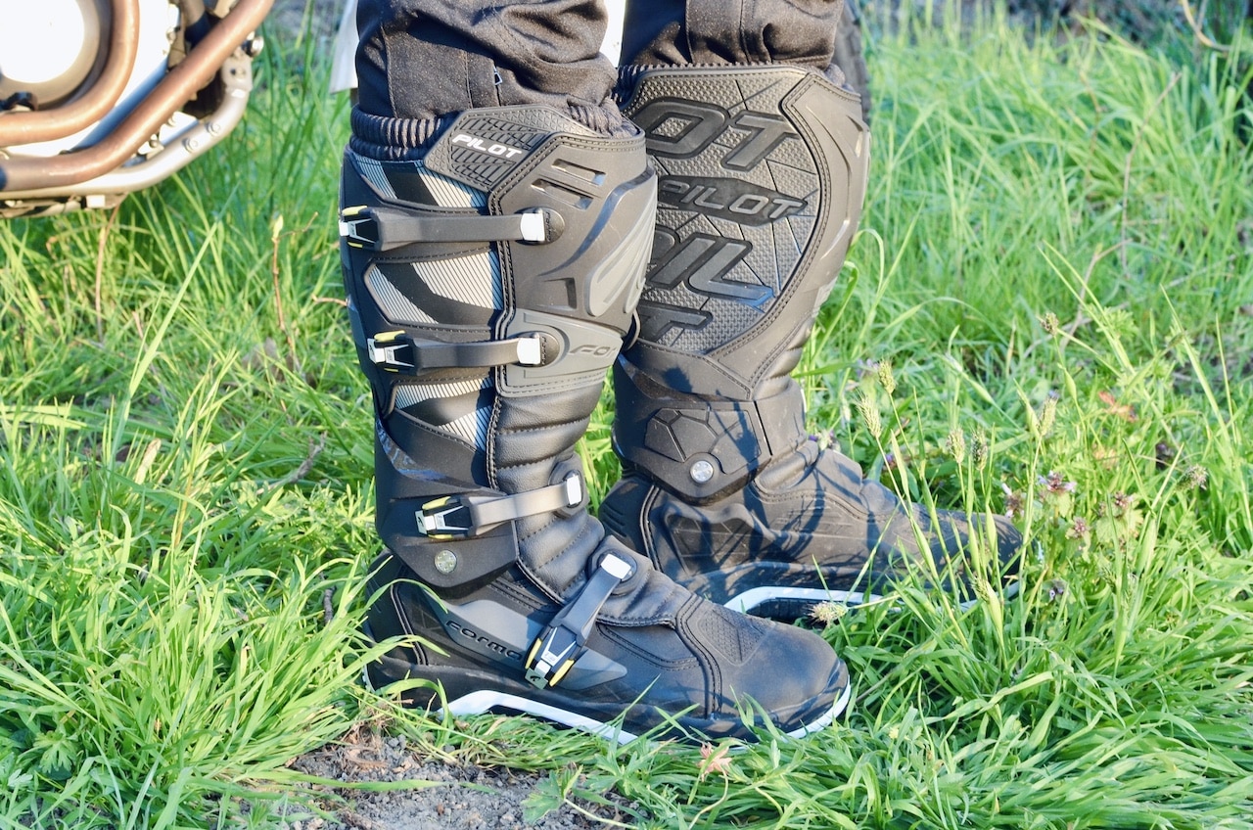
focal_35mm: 52
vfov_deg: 25.6
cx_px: 626
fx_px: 1824
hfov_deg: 37.9
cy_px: 415
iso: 400
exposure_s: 1/60
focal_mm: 35
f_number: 6.3
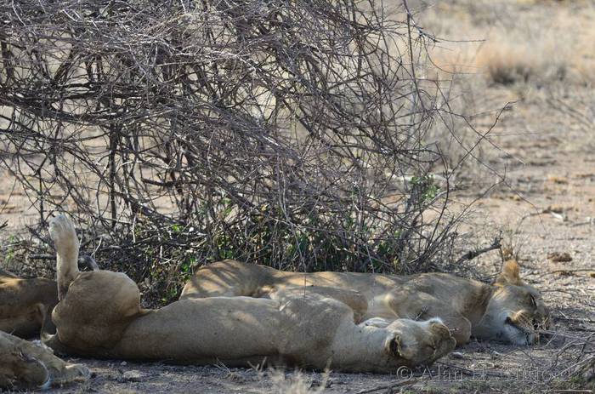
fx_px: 5935
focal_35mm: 360
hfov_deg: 5.7
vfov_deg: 3.8
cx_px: 298
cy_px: 197
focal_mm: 240
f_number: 5.3
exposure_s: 1/500
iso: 280
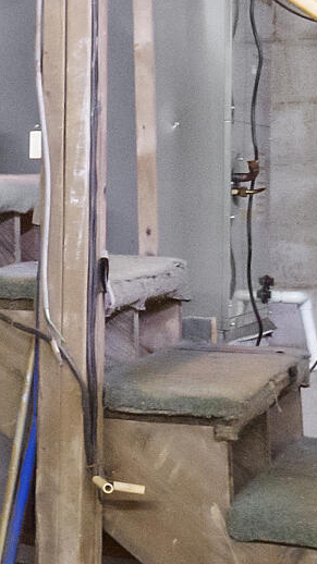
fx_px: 1361
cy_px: 137
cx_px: -642
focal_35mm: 91
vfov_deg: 23.2
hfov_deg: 9.9
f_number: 7.1
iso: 800
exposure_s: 1/5
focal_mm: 10
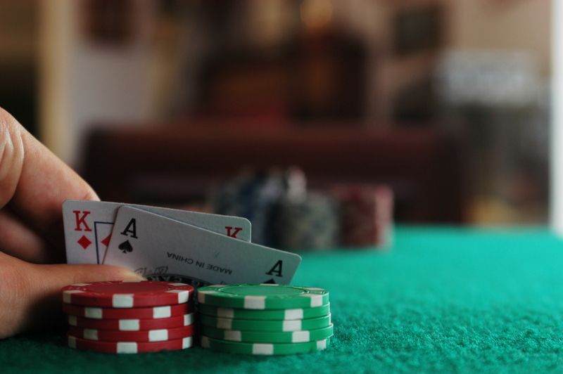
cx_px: 282
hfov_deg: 26.0
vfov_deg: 17.5
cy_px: 187
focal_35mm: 78
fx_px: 1219
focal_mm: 52
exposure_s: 1/20
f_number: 4
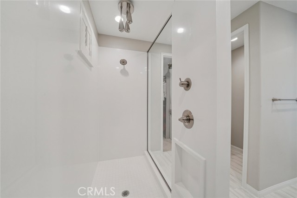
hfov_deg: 112.6
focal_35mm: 12
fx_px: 99
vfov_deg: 89.9
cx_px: 148
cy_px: 99
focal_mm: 12
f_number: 11
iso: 400
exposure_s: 1/15
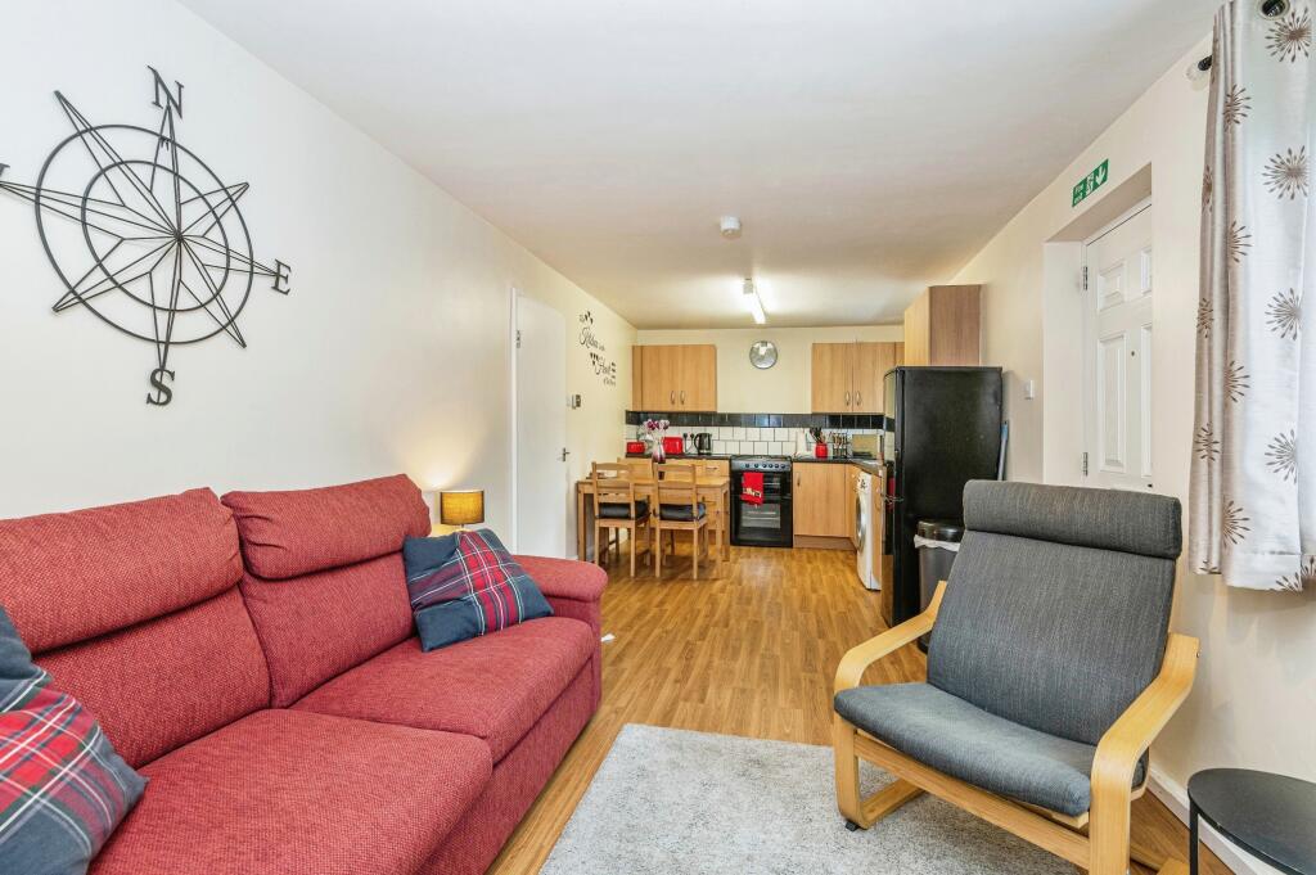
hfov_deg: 96.8
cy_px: 438
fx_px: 584
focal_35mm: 16
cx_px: 658
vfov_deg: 73.7
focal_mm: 16
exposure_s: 1/13
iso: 500
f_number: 8
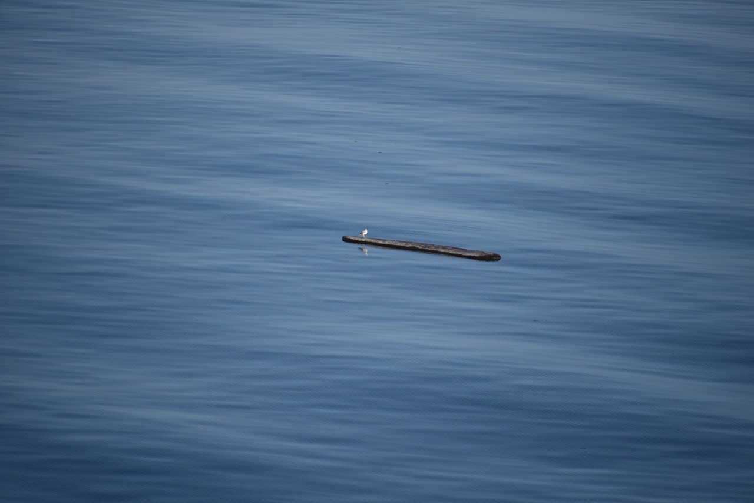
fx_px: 6284
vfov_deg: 4.6
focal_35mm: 300
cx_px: 377
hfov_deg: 6.9
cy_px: 252
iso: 100
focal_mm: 300
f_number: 5.6
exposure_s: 1/640
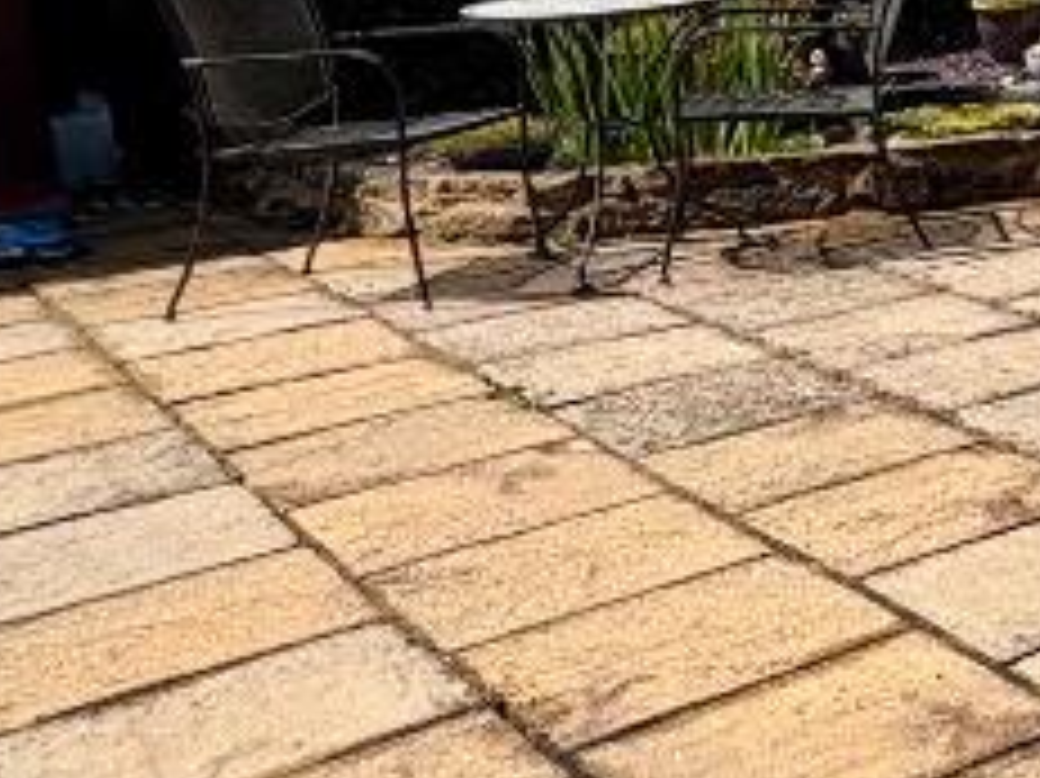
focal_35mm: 62
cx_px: 1873
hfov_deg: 21.1
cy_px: -112
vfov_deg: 22.1
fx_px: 1862
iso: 50
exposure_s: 1/1709
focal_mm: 2.22
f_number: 2.2
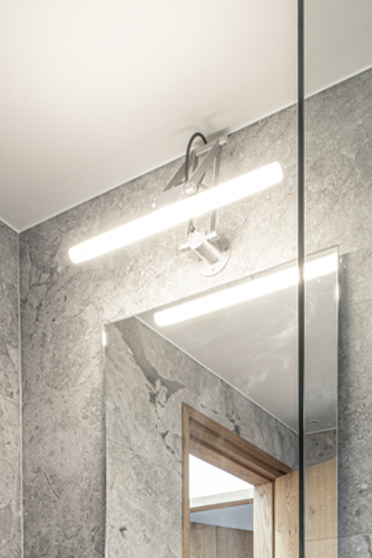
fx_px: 651
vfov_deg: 37.2
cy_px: 643
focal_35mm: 42
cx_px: 245
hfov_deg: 31.7
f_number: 11
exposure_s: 1/1.25
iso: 250
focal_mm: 17
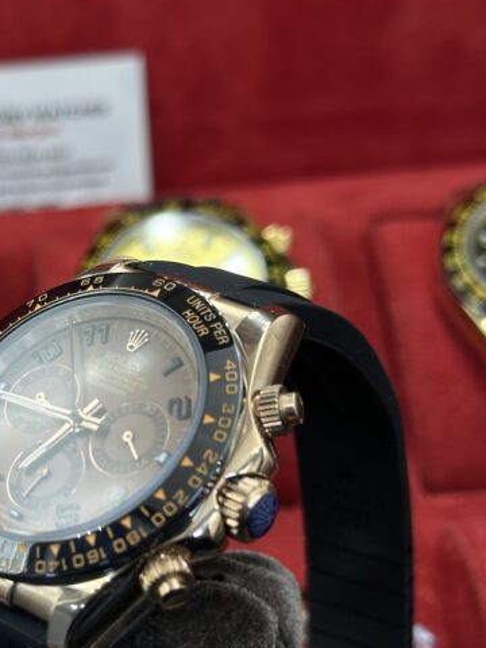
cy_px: 502
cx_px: 113
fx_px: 1498
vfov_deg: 24.1
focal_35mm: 80
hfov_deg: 18.3
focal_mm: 6.86
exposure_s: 1/681
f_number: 1.78
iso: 64
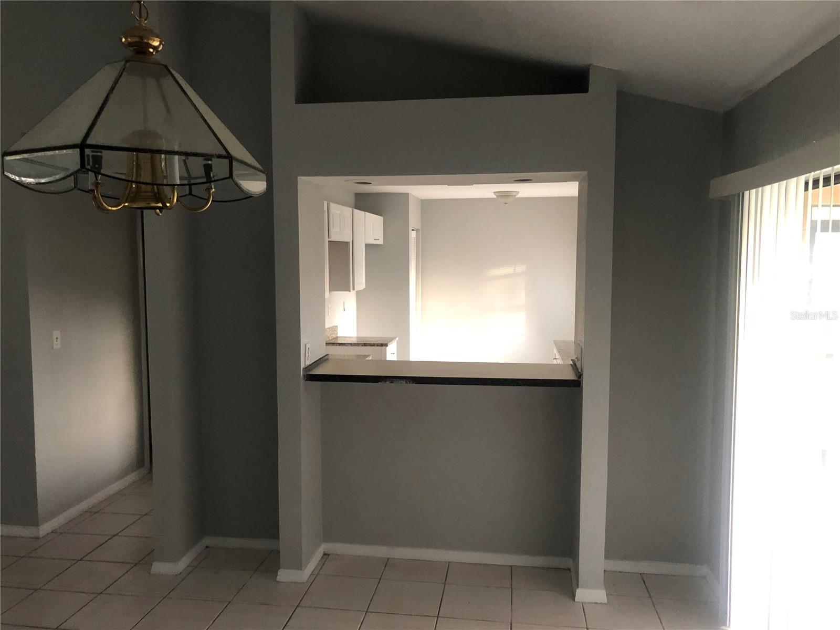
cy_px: 315
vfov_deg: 49.7
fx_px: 679
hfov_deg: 63.4
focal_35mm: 28
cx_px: 420
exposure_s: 1/11
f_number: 1.8
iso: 100
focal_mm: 3.99
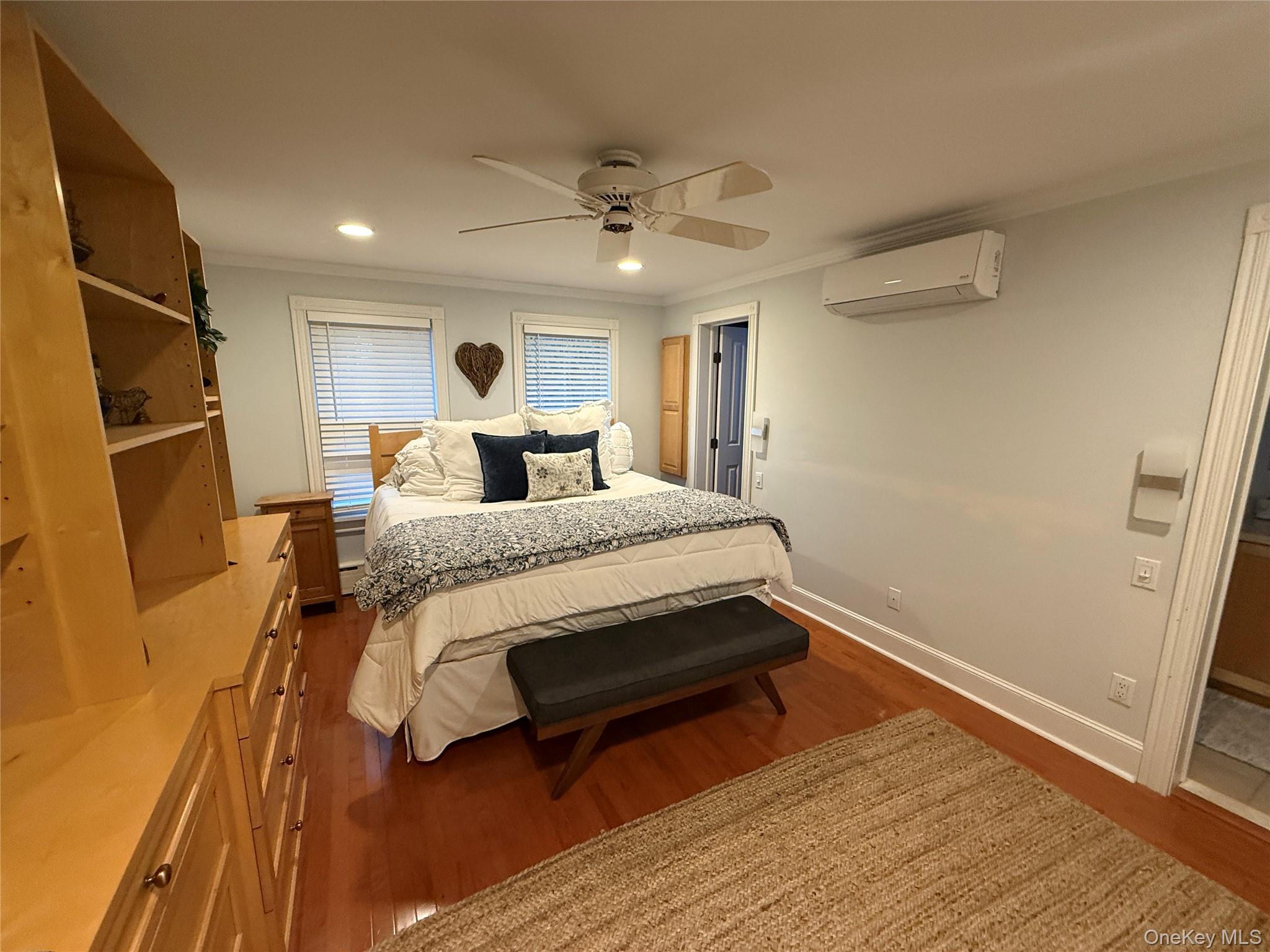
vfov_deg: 85.7
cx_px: 635
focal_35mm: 14
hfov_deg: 102.1
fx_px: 514
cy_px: 476
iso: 320
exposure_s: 1/60
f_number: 2.2
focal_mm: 2.22
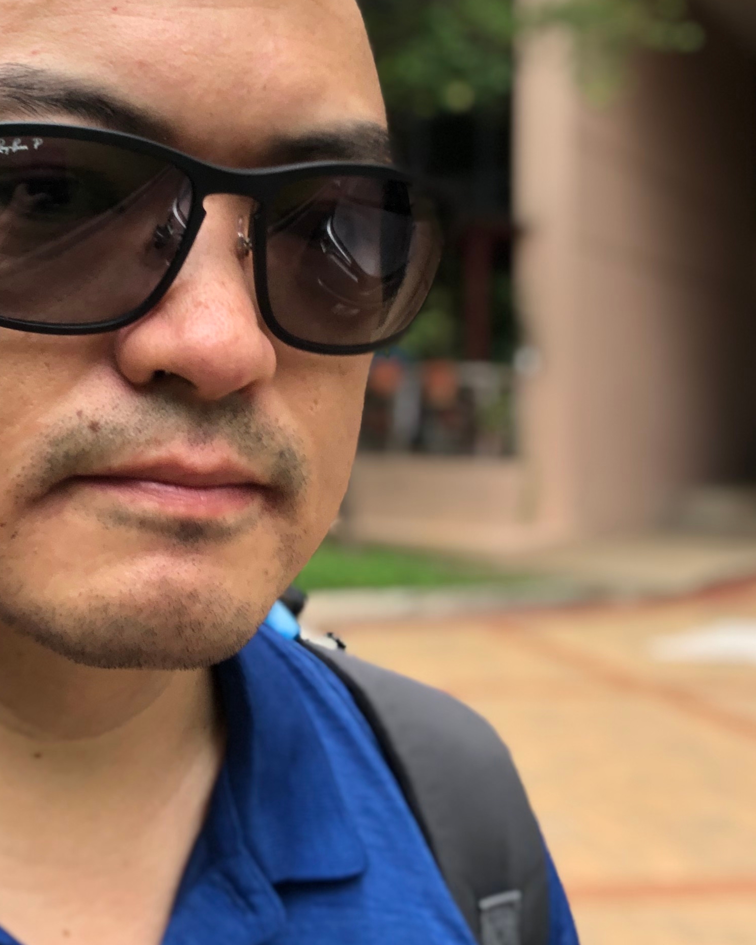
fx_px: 1454
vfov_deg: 35.5
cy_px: 283
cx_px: 194
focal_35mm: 52
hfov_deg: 28.7
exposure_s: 1/60
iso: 20
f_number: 2.2
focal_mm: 2.87
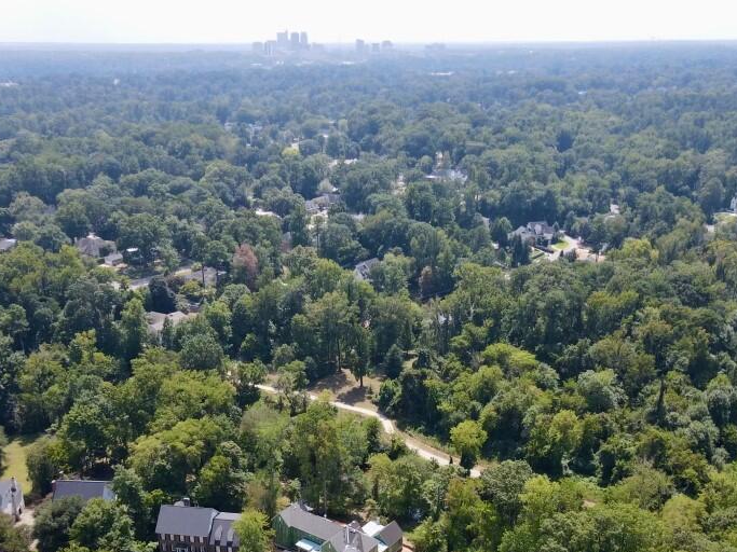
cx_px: 363
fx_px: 766
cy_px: 413
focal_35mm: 36
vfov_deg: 38.6
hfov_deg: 51.4
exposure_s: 1/400
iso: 100
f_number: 2.8
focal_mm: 4.5
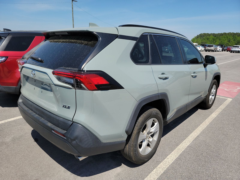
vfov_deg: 56.8
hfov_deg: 71.6
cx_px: 120
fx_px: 166
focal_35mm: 24
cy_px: 90
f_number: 1.8
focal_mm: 6.7
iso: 50
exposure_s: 1/1055
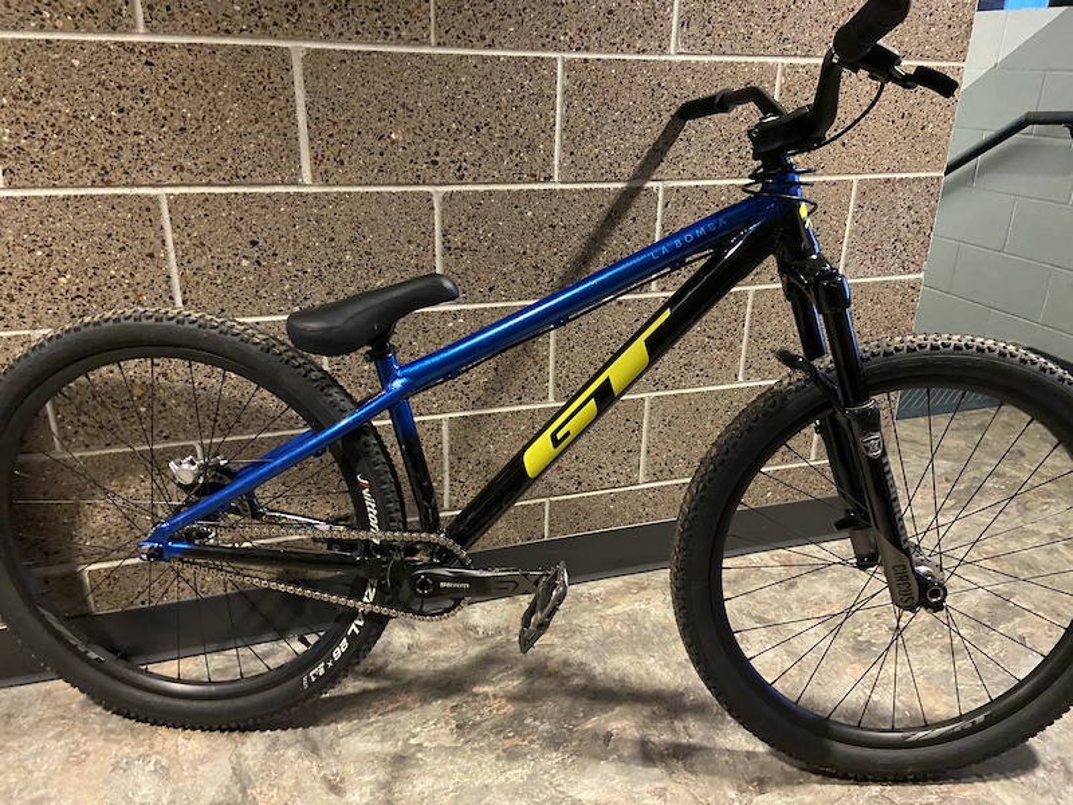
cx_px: 536
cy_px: 402
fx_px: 806
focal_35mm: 26
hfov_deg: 67.3
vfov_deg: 53.1
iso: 800
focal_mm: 4.25
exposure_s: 1/30
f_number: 1.8
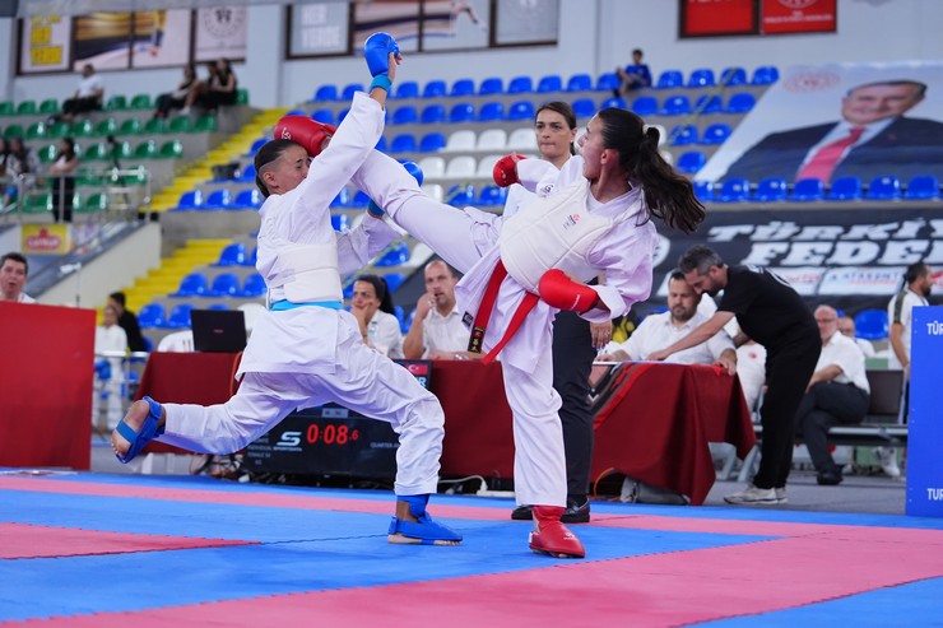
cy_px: 314
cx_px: 472
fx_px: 2278
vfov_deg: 15.7
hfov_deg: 23.4
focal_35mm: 87
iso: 3200
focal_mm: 87
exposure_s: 1/1250
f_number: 3.2
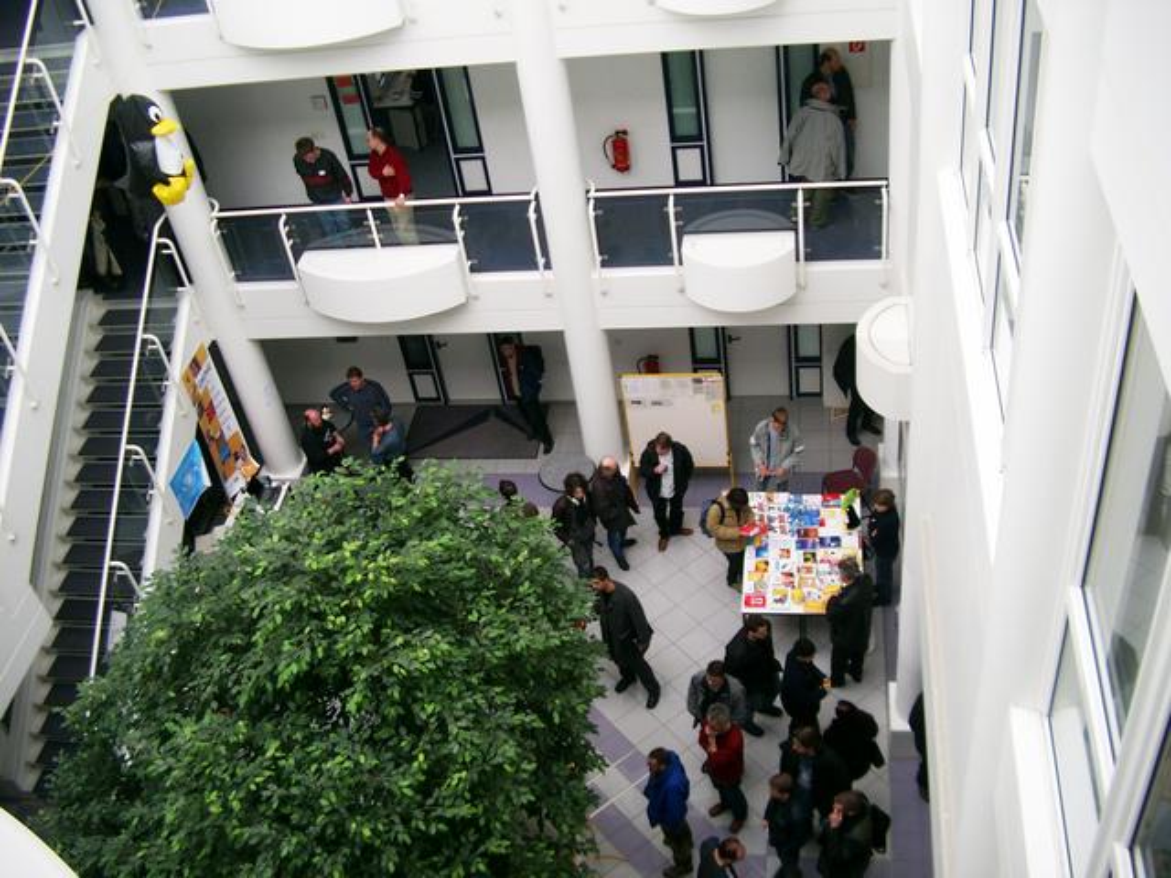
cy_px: 439
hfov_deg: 50.1
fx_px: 1252
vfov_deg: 38.7
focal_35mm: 37
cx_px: 586
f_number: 2.6
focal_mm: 7.6
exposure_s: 1/100
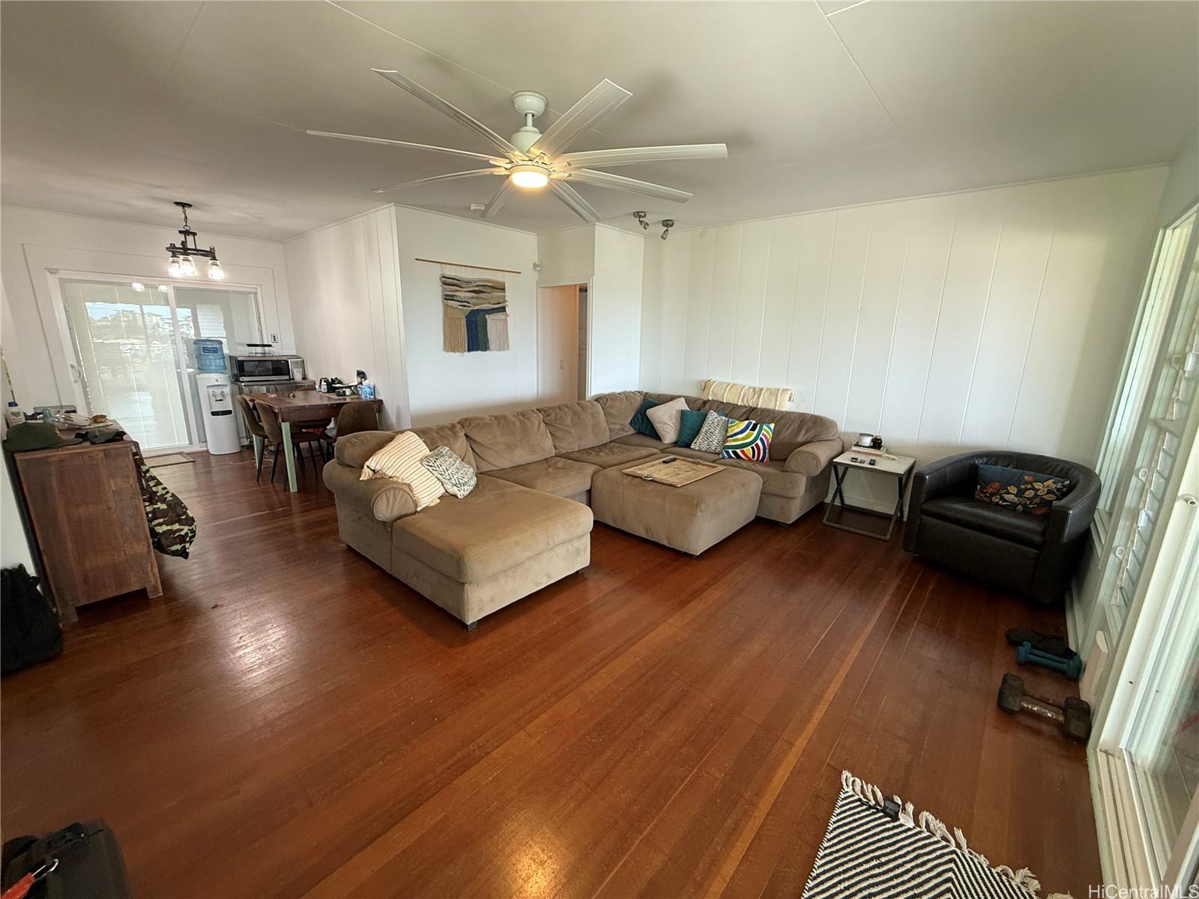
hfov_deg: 102.1
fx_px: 485
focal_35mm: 14
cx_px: 600
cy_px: 450
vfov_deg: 85.7
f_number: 2.2
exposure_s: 1/120
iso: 250
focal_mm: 2.22
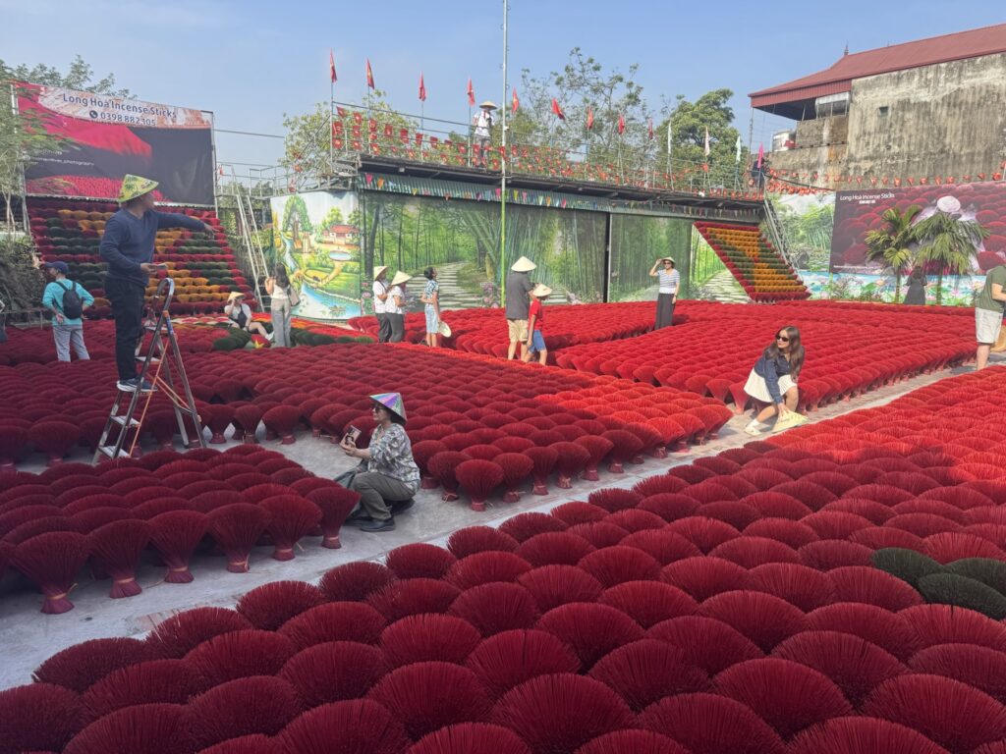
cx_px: 503
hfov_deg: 71.6
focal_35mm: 24
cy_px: 377
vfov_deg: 56.8
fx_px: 697
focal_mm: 6.76
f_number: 1.78
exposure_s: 1/1678
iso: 80
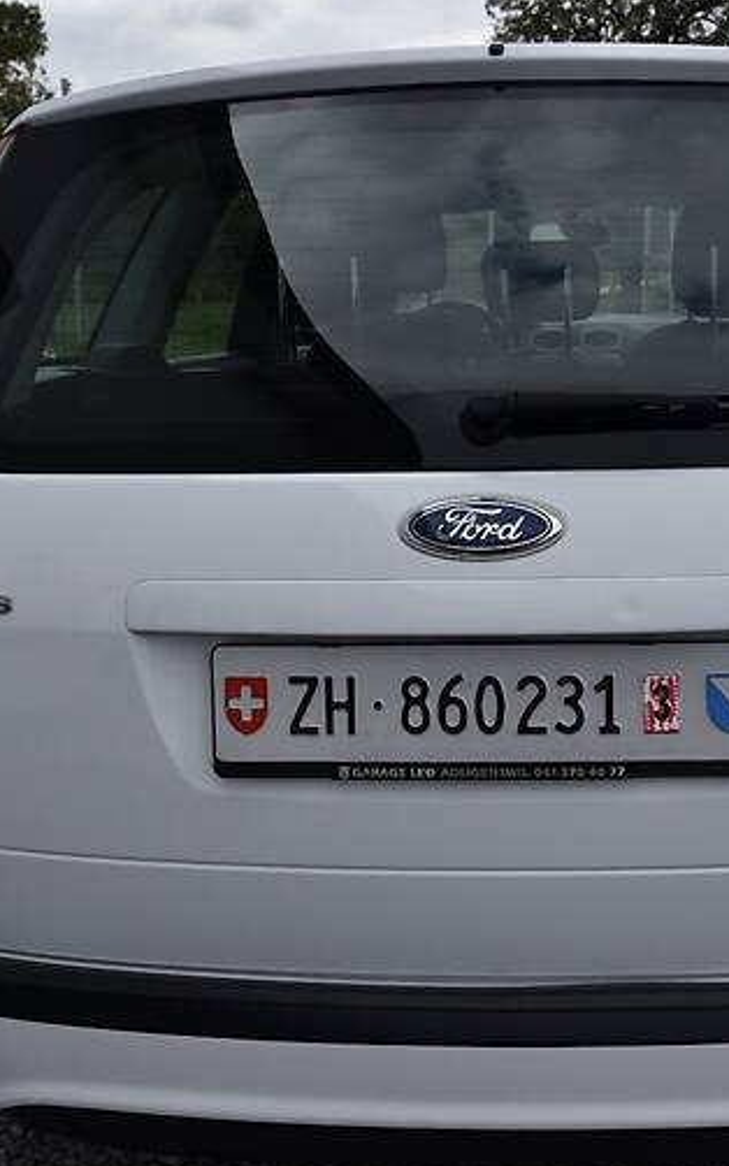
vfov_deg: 50.4
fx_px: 1239
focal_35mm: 39
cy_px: 591
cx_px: 573
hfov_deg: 32.0
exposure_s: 1/320
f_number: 9
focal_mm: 24
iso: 200
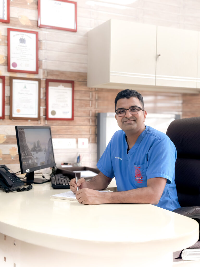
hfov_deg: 30.3
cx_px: 100
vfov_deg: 39.7
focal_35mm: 48
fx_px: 370
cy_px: 134
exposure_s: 1/100
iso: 125
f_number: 1.8
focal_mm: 6.86
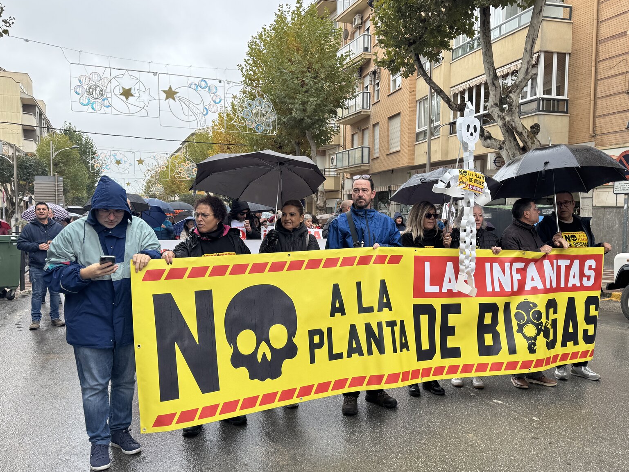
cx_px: 353
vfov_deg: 46.8
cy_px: 250
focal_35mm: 30
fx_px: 545
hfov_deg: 59.8
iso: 80
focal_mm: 6.76
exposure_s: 1/448
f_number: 1.78
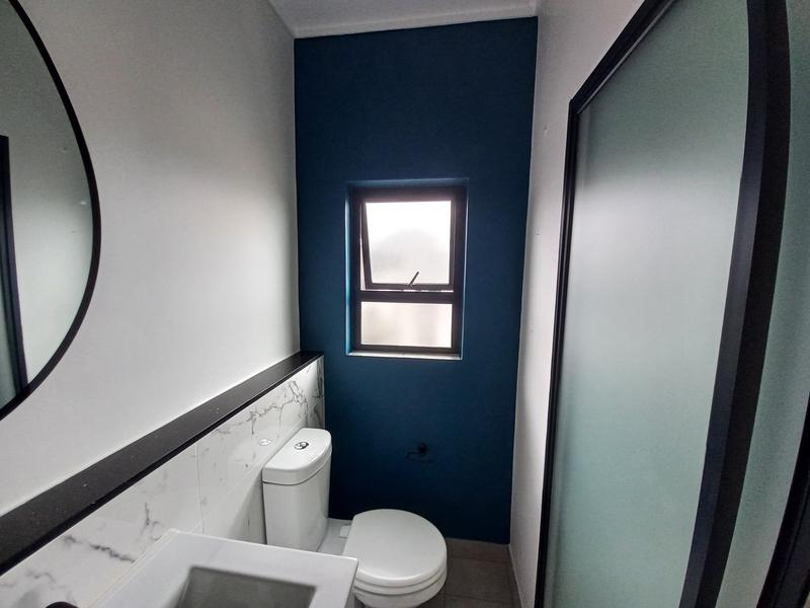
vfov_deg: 89.9
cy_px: 304
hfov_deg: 106.2
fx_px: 304
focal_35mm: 13
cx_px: 405
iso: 64
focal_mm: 1.42
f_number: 2.2
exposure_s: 1/50
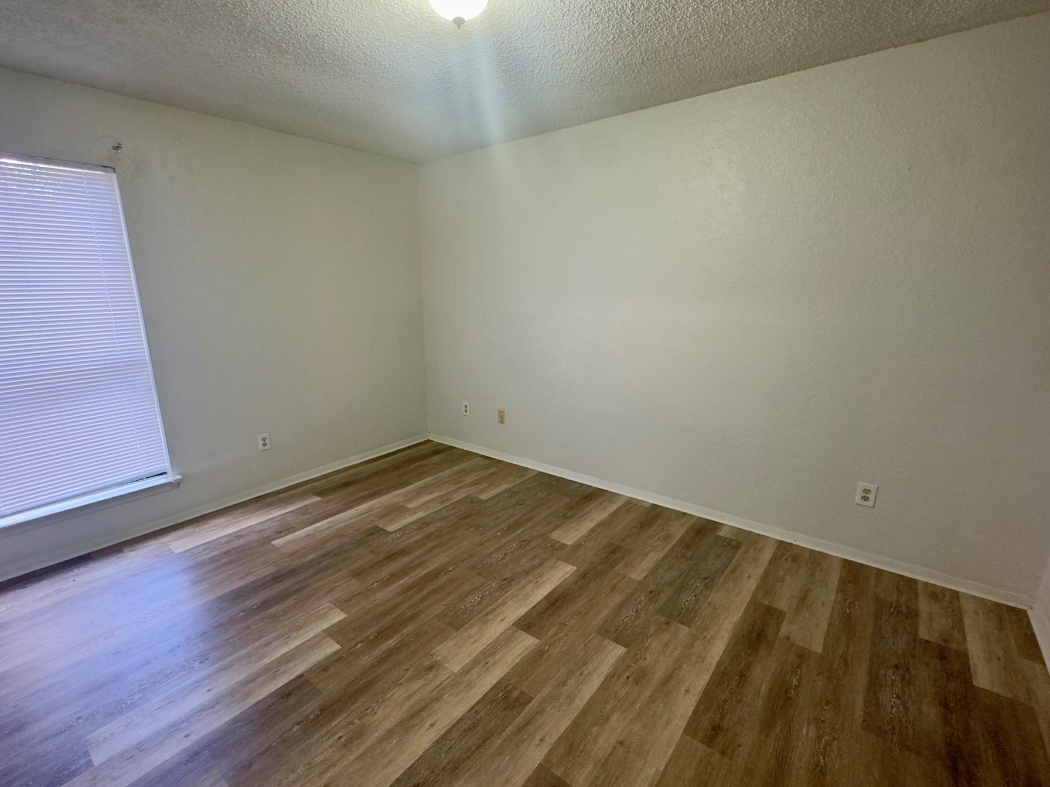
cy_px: 406
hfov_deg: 94.4
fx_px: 485
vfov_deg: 78.1
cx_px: 496
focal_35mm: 16
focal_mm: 2.22
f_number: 2.2
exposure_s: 1/60
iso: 200
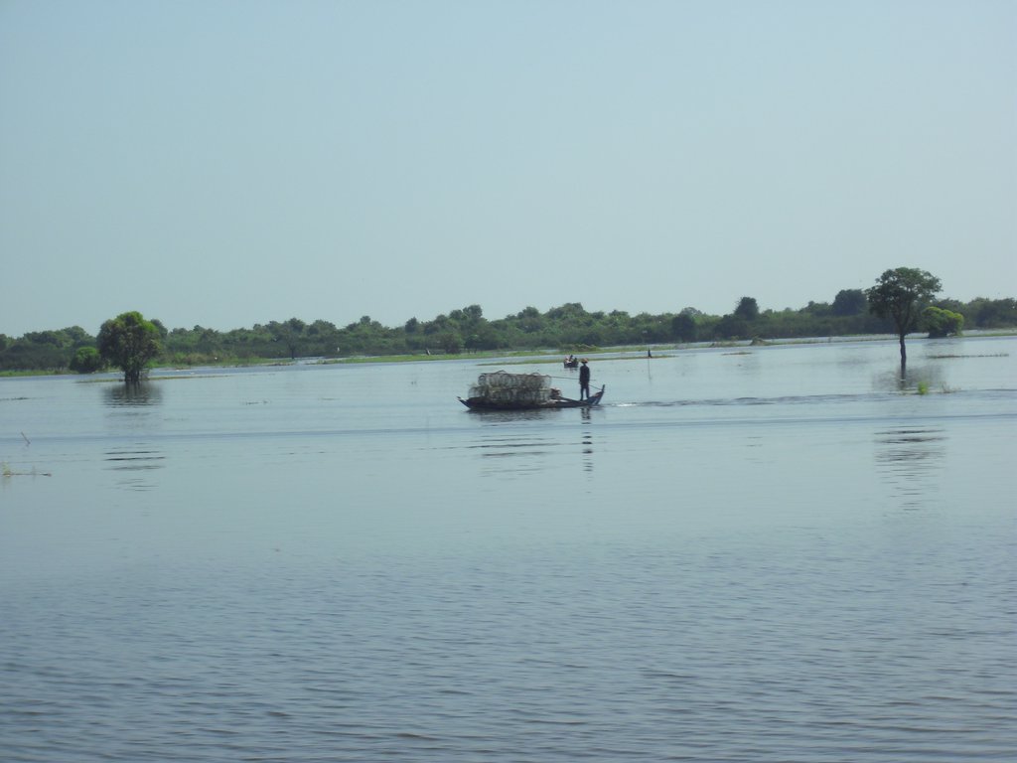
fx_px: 3320
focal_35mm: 113
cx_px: 508
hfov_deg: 17.4
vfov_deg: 13.1
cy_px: 382
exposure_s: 1/100
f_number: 14.7
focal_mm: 18.6
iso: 100
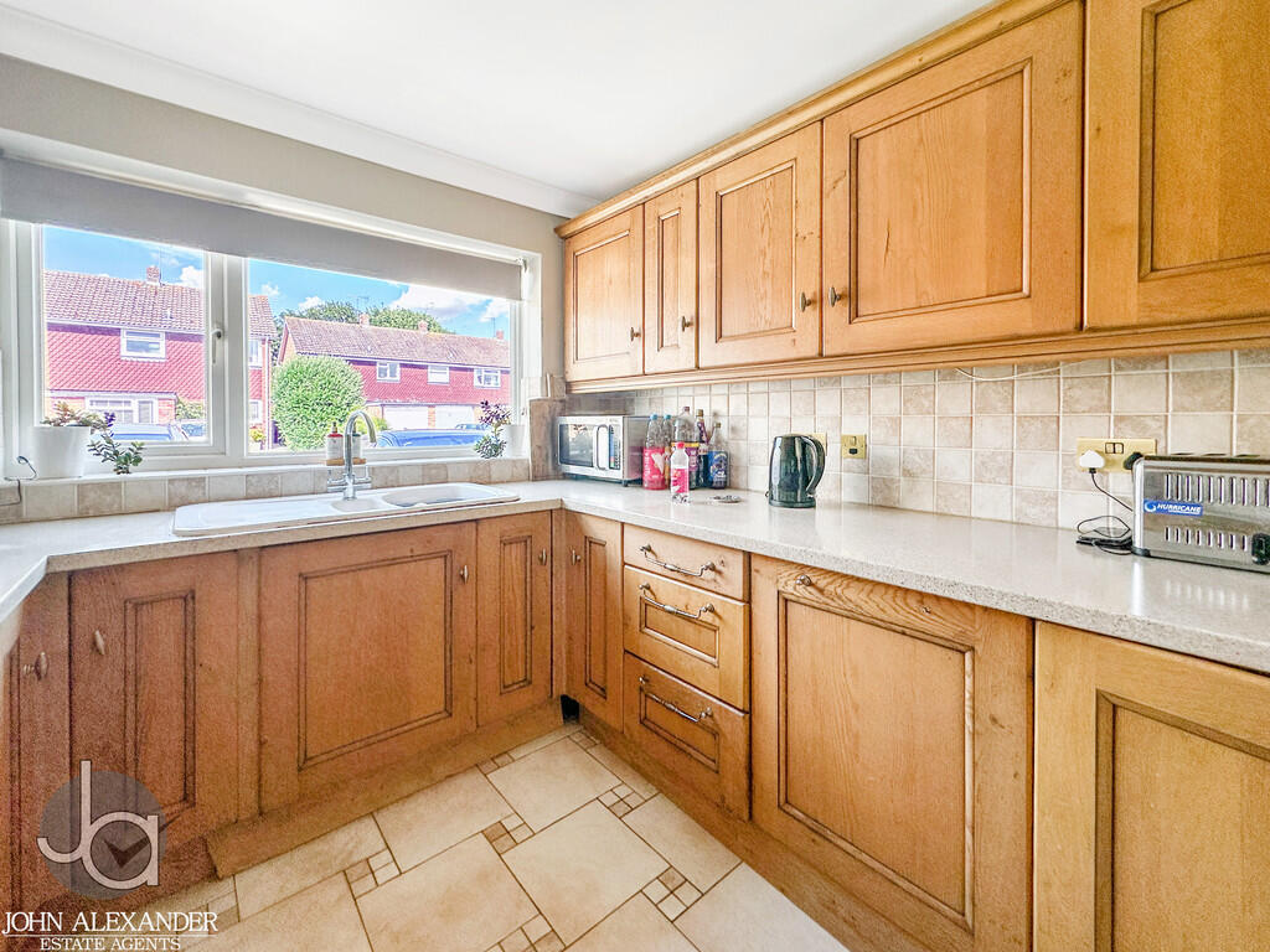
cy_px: 476
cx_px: 635
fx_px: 514
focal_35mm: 14
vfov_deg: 85.7
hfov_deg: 102.1
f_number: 2.2
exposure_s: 1/200
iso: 40
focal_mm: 2.22
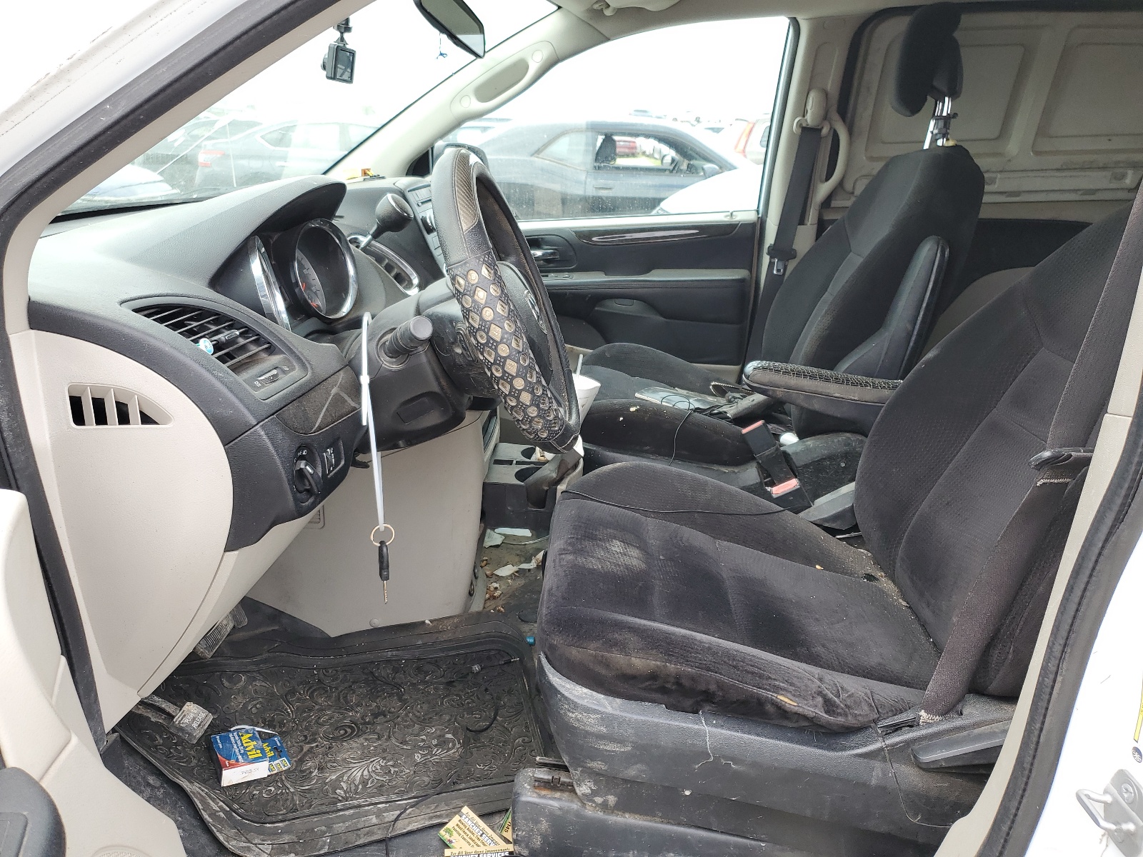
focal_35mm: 26
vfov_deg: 53.1
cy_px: 428
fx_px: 859
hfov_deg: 67.3
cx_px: 572
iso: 50
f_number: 1.5
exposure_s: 1/250
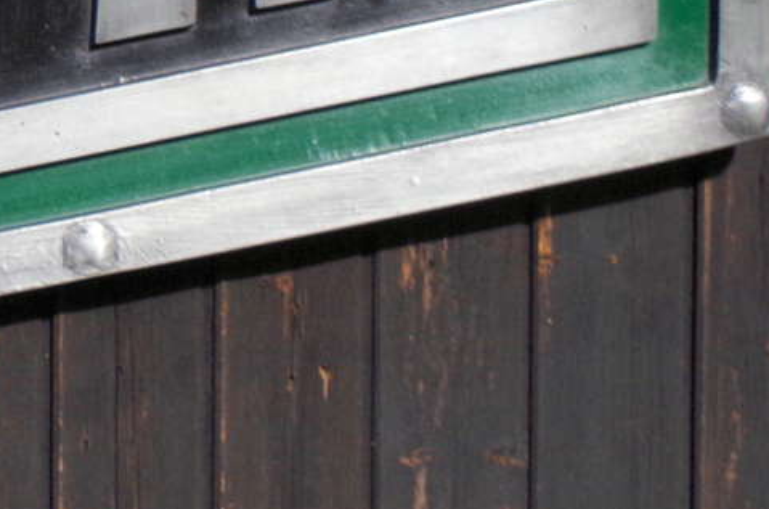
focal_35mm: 142
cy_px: -253
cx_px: -592
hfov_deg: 13.1
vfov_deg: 9.4
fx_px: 3026
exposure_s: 1/1250
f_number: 5.6
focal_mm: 23.13
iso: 400
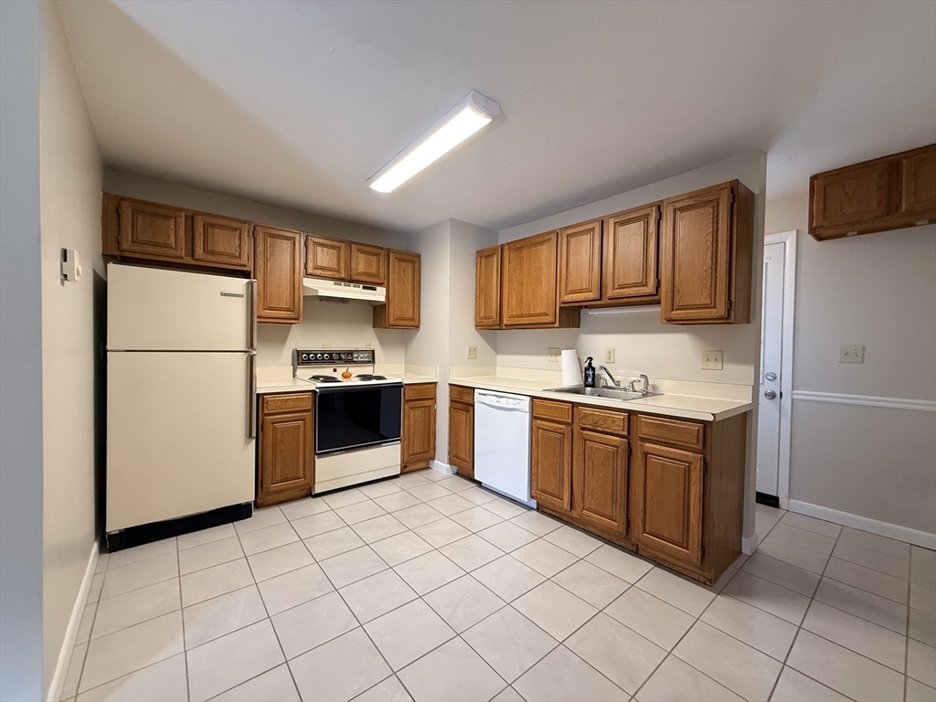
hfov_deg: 102.1
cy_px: 351
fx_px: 379
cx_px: 468
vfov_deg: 85.7
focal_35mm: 14
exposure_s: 1/120
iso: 320
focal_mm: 2.22
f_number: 2.2
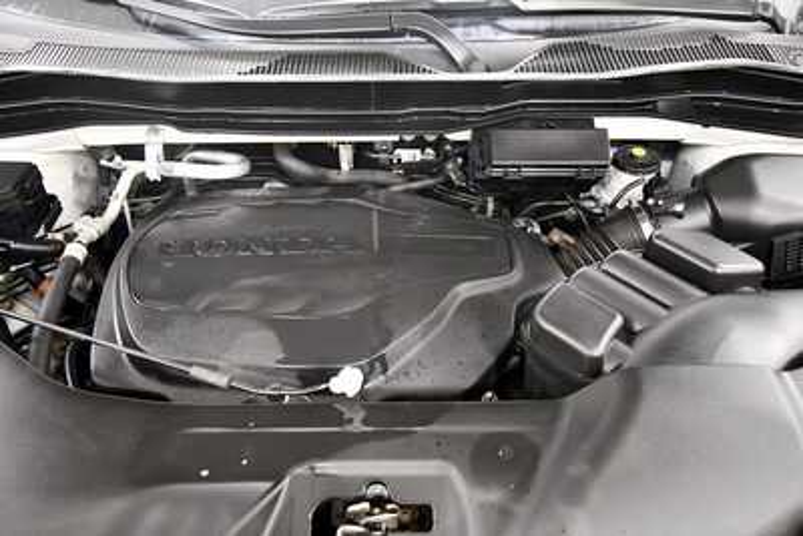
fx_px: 669
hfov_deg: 61.9
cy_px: 268
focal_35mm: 30
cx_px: 402
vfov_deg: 43.6
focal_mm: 20
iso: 4500
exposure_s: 1/60
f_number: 5.6
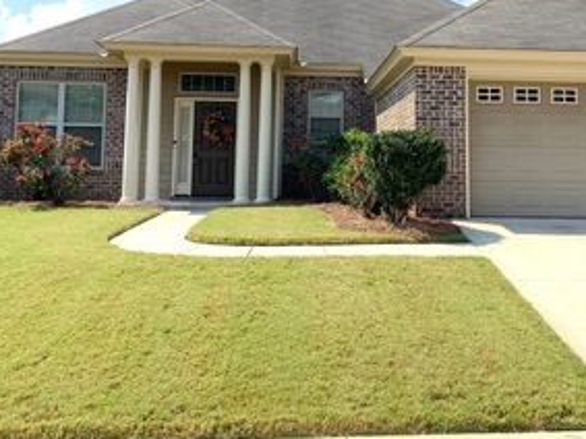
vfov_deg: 30.9
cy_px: 107
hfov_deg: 40.9
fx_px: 778
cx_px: 377
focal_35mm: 46
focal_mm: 4.25
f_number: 1.8
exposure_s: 1/4274
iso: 32
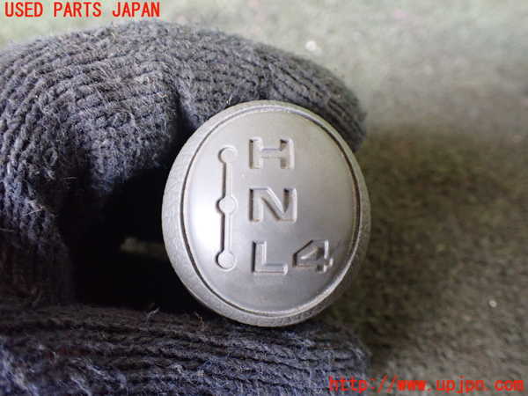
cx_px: 264
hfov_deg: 60.0
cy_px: 198
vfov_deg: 46.8
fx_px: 458
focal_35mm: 30
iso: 800
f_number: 2.3
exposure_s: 1/60
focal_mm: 5.4
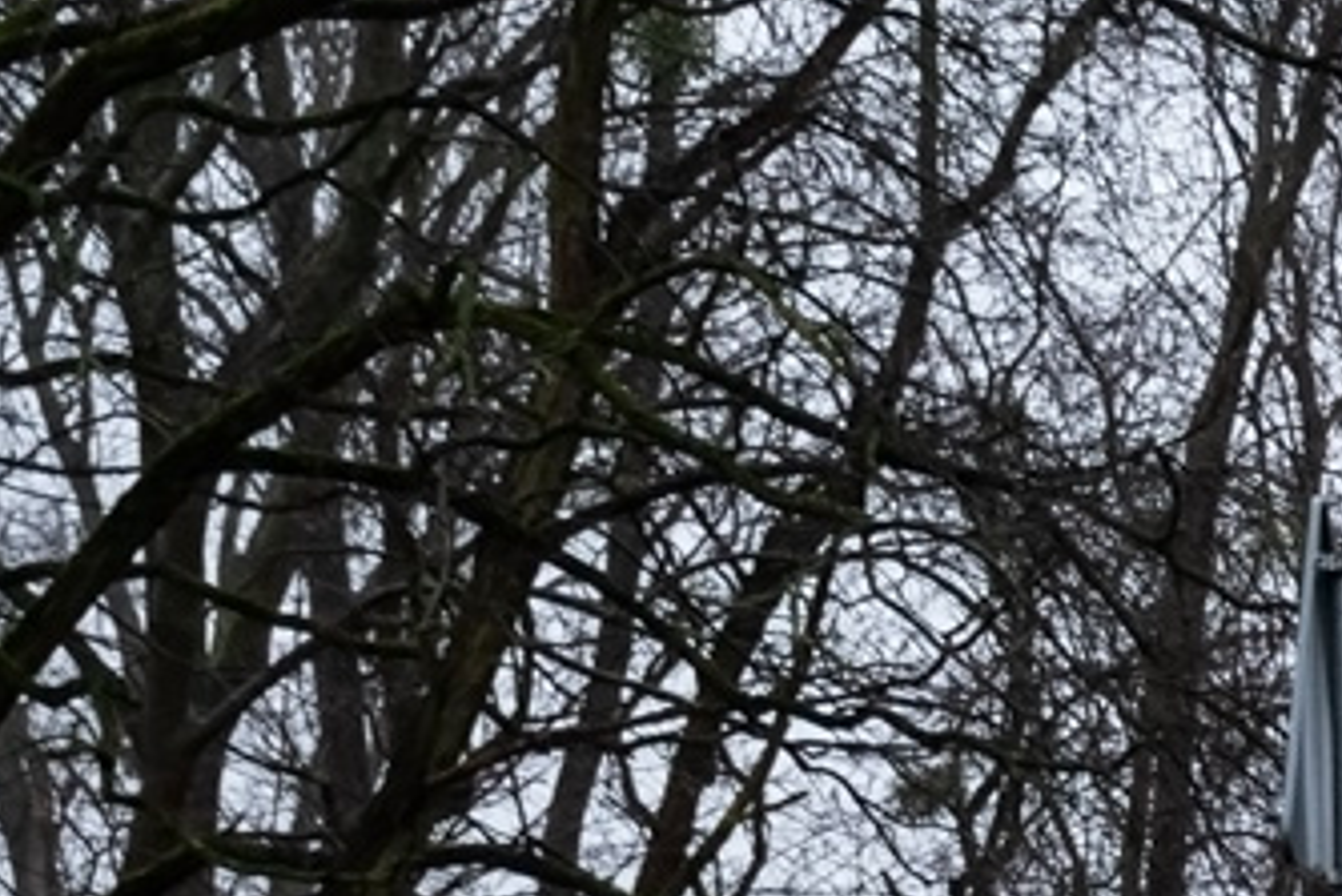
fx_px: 7235
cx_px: 2748
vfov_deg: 6.9
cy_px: 1483
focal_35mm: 194
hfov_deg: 9.8
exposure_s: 1/200
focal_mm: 30
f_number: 4.5
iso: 800
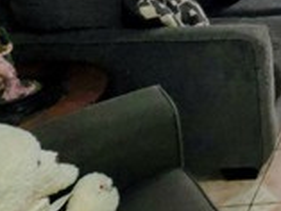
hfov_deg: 23.8
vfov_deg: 23.3
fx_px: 431
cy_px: -86
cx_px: 471
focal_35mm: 53
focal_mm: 2.2
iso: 100
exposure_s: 1/60
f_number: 1.9
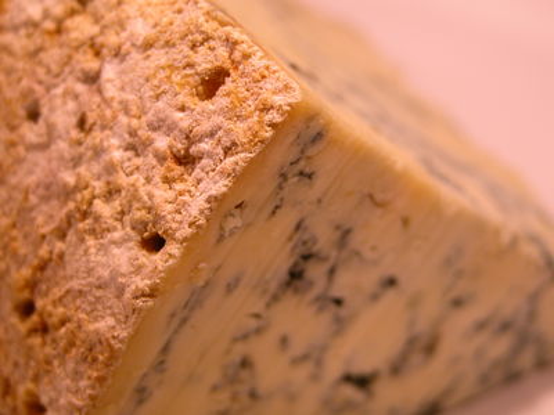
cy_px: 208
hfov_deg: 21.1
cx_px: 277
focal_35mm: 93
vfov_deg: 15.9
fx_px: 1488
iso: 100
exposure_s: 1/81
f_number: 3.6
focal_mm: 23.7
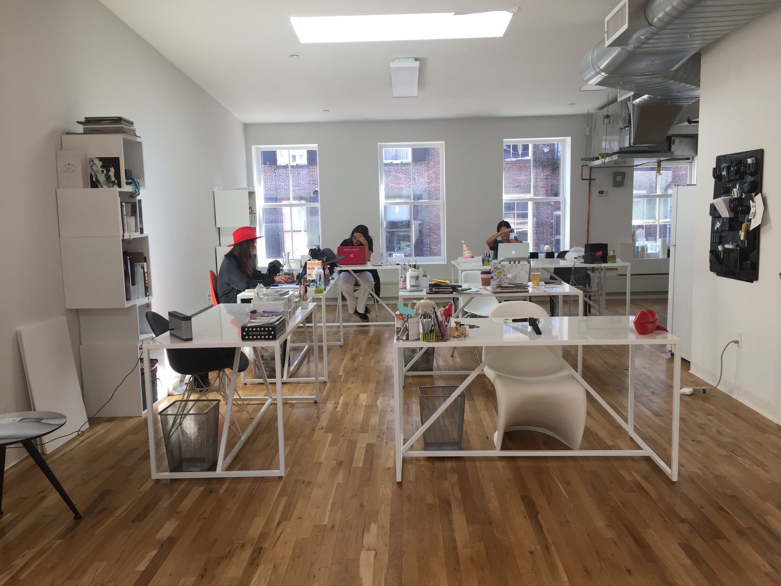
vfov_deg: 48.2
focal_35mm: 29
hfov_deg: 61.7
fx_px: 654
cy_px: 293
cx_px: 390
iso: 32
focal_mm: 4.15
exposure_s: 1/60
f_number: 2.2
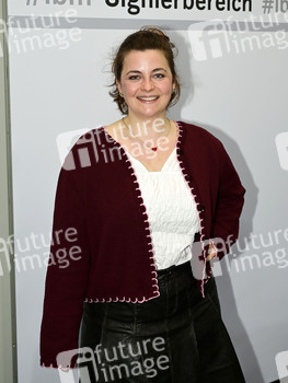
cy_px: 199
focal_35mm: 45
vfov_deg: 42.0
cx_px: 145
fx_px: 499
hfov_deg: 32.2
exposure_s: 1/200
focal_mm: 41
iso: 1600
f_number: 5
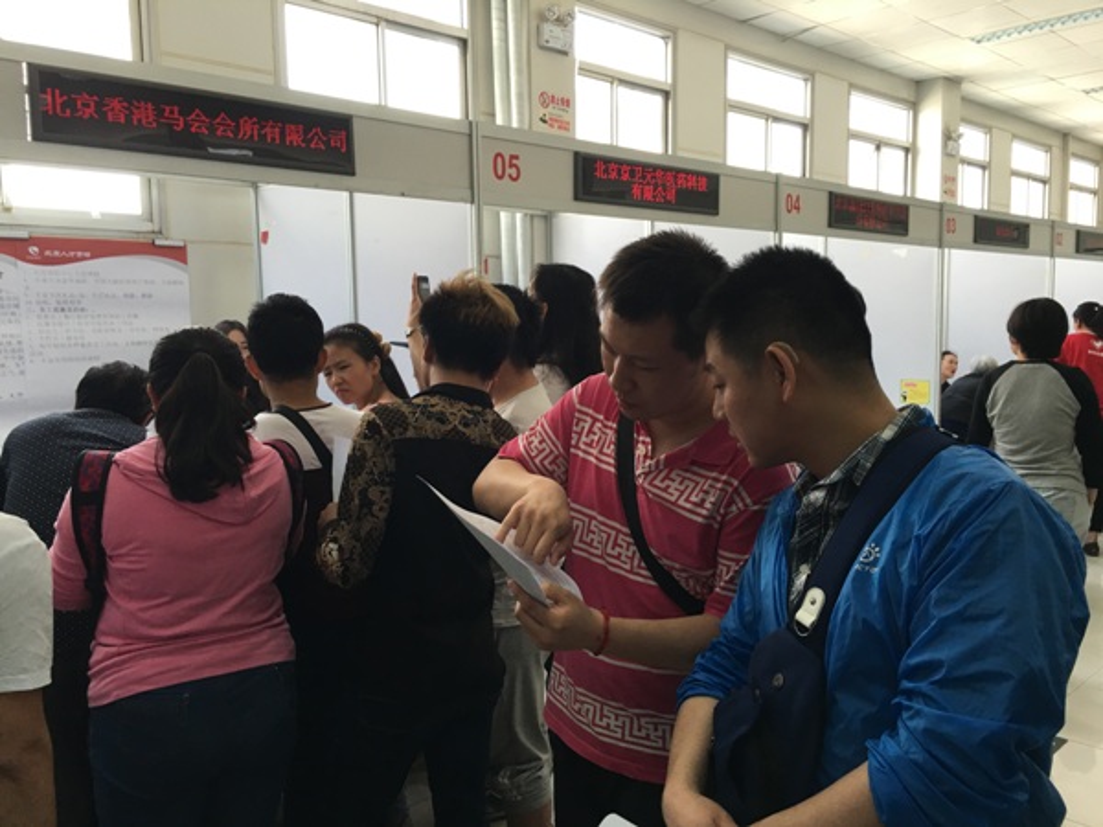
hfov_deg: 61.7
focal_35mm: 29
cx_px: 552
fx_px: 924
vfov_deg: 48.2
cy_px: 414
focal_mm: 4.15
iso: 32
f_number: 2.2
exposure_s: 1/33
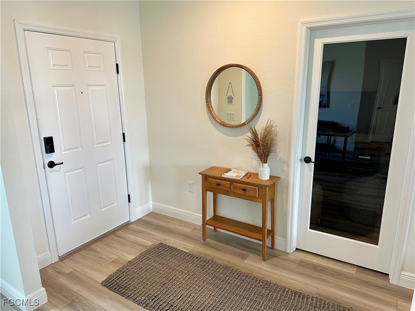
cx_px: 208
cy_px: 156
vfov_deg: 56.8
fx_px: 288
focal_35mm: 24
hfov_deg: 71.6
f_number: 1.78
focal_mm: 6.86
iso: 125
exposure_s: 1/60
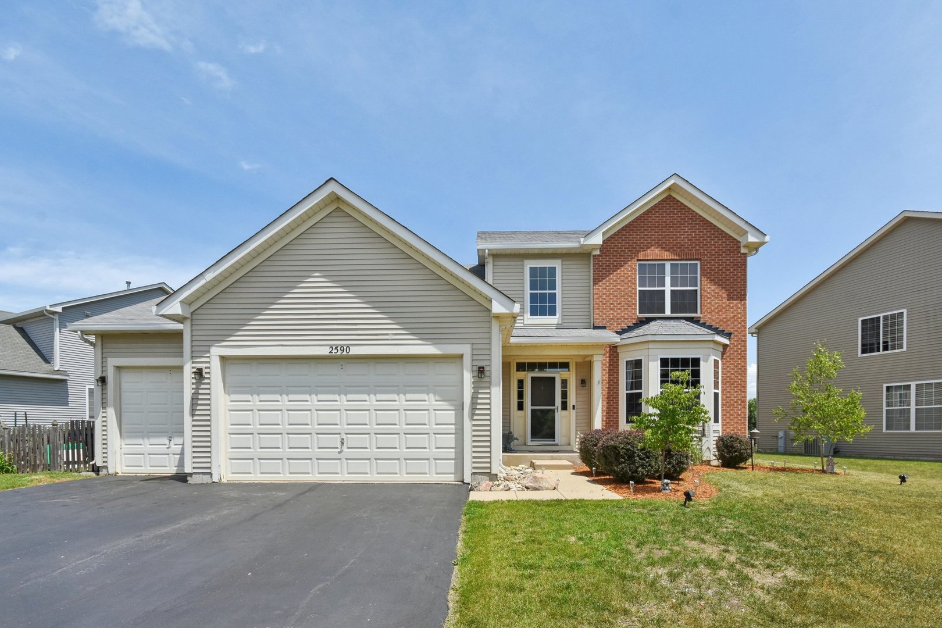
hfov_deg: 100.4
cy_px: 314
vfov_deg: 77.3
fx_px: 392
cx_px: 471
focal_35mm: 15
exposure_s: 1/1600
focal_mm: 10
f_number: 8
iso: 500
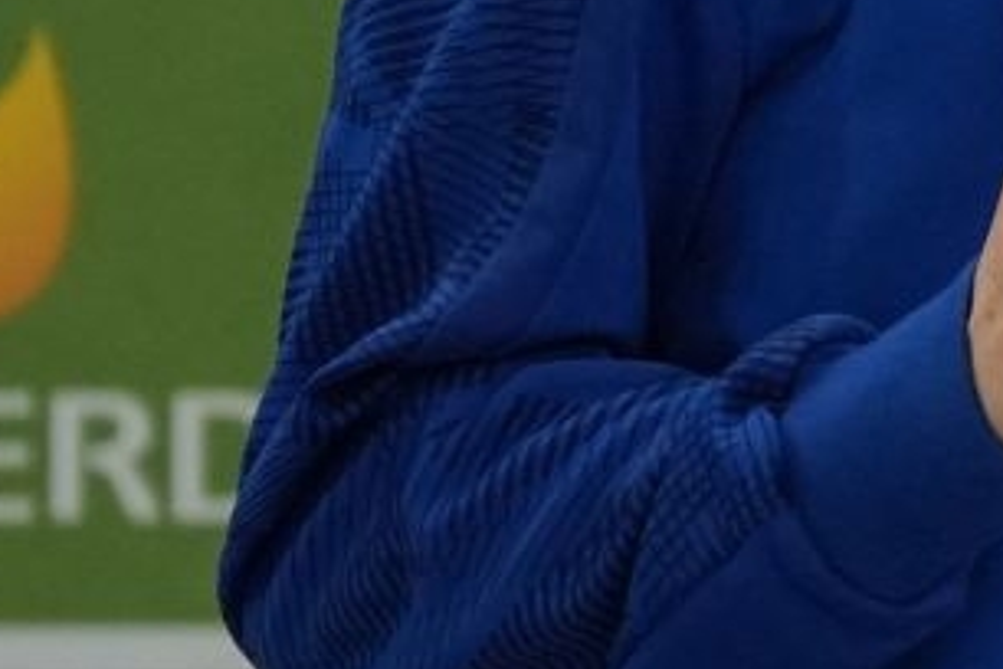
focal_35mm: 1412
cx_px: 2927
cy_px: -26
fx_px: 39337
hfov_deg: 1.5
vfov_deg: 1.0
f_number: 2.8
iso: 1600
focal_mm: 160
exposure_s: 1/500
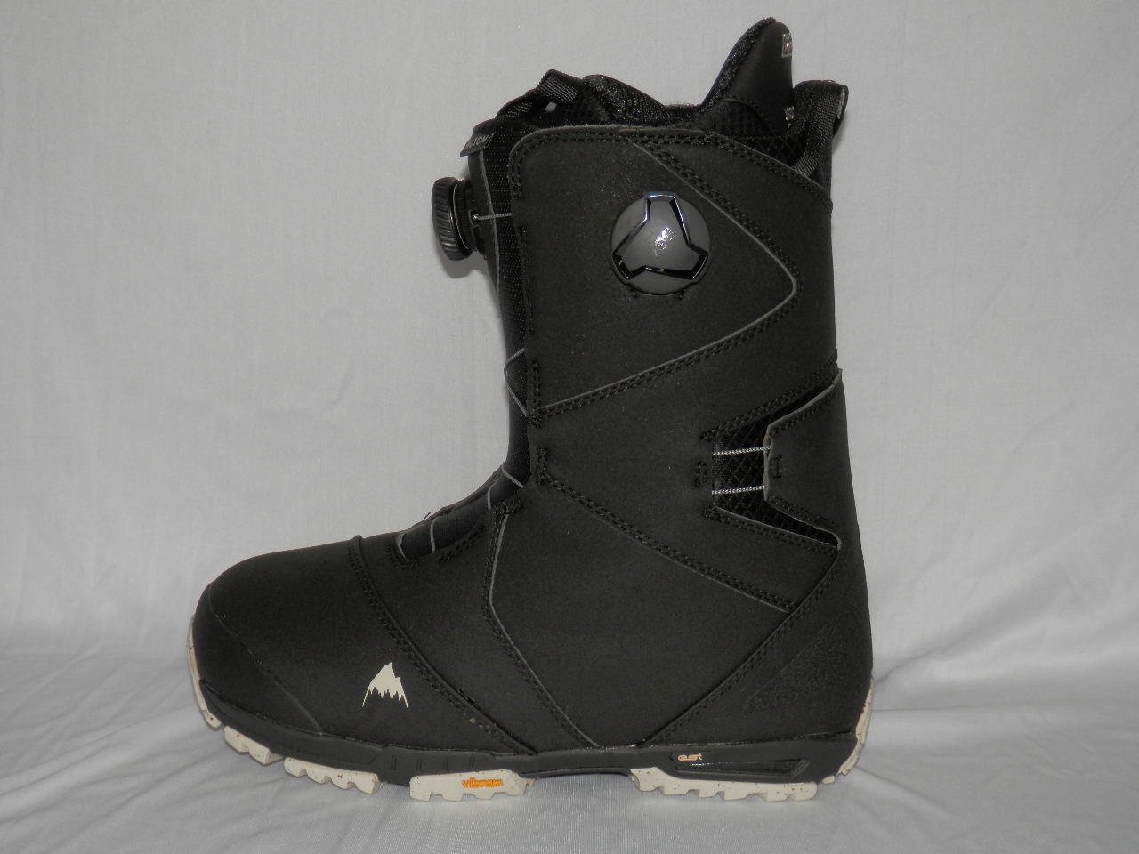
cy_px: 427
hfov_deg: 38.9
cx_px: 570
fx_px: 1612
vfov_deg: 29.7
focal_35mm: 49
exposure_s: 1/80
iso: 100
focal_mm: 8.9
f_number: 4
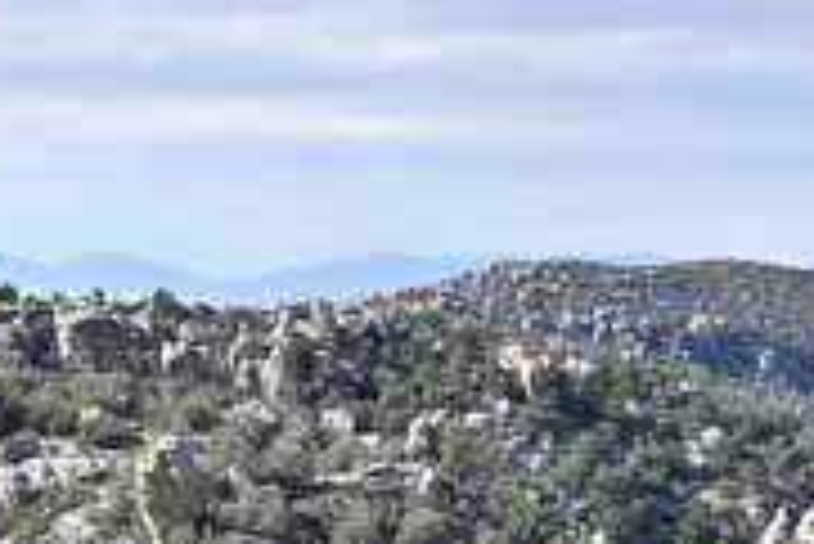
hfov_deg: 11.0
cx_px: 801
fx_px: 4209
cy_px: 877
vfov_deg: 7.2
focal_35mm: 186
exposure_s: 1/640
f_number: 5
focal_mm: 42
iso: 100
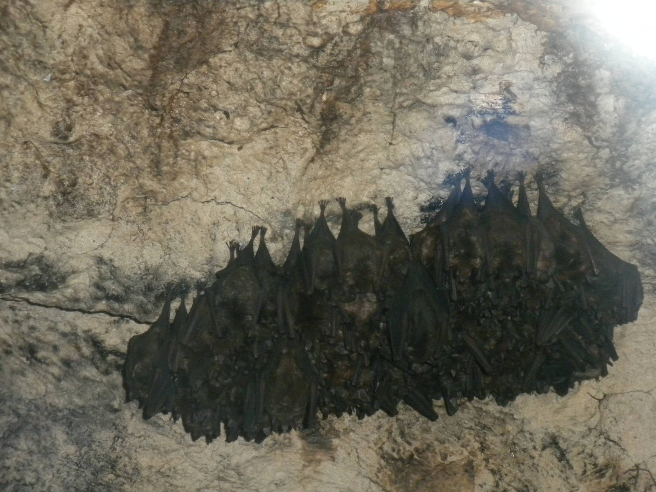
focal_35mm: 72
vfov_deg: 20.4
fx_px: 1364
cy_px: 246
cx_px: 328
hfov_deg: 27.0
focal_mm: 12.7
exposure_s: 1/4
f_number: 5
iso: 400
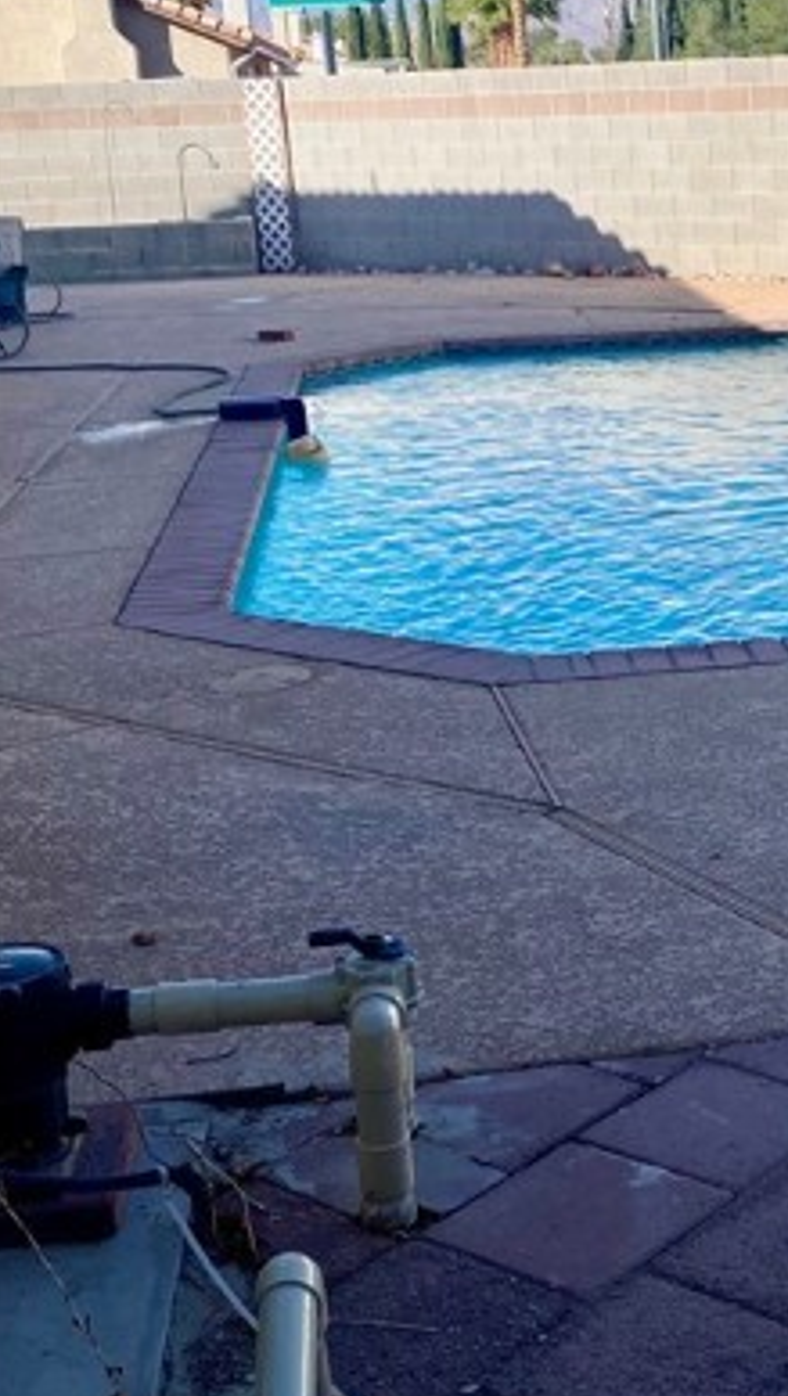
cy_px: 817
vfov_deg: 37.1
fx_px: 2075
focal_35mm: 56
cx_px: 878
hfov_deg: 20.5
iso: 32
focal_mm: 4.25
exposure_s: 1/4444
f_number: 1.8
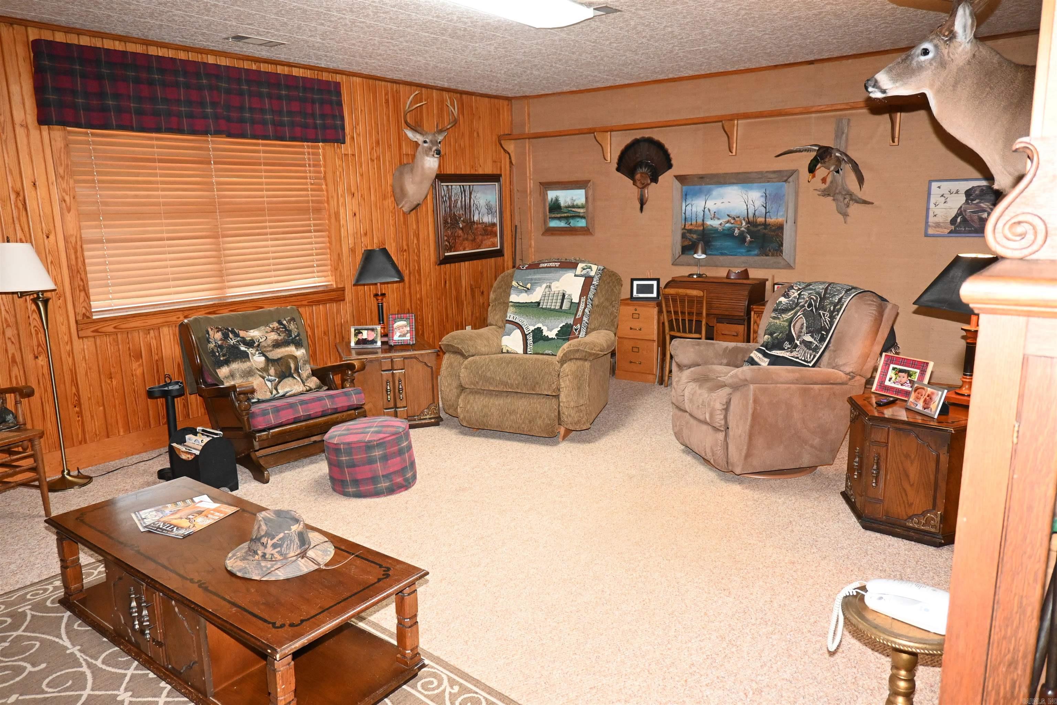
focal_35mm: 24
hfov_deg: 73.7
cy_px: 352
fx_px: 705
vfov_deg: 53.1
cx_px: 528
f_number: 3.5
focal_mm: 16
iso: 2500
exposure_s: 1/200
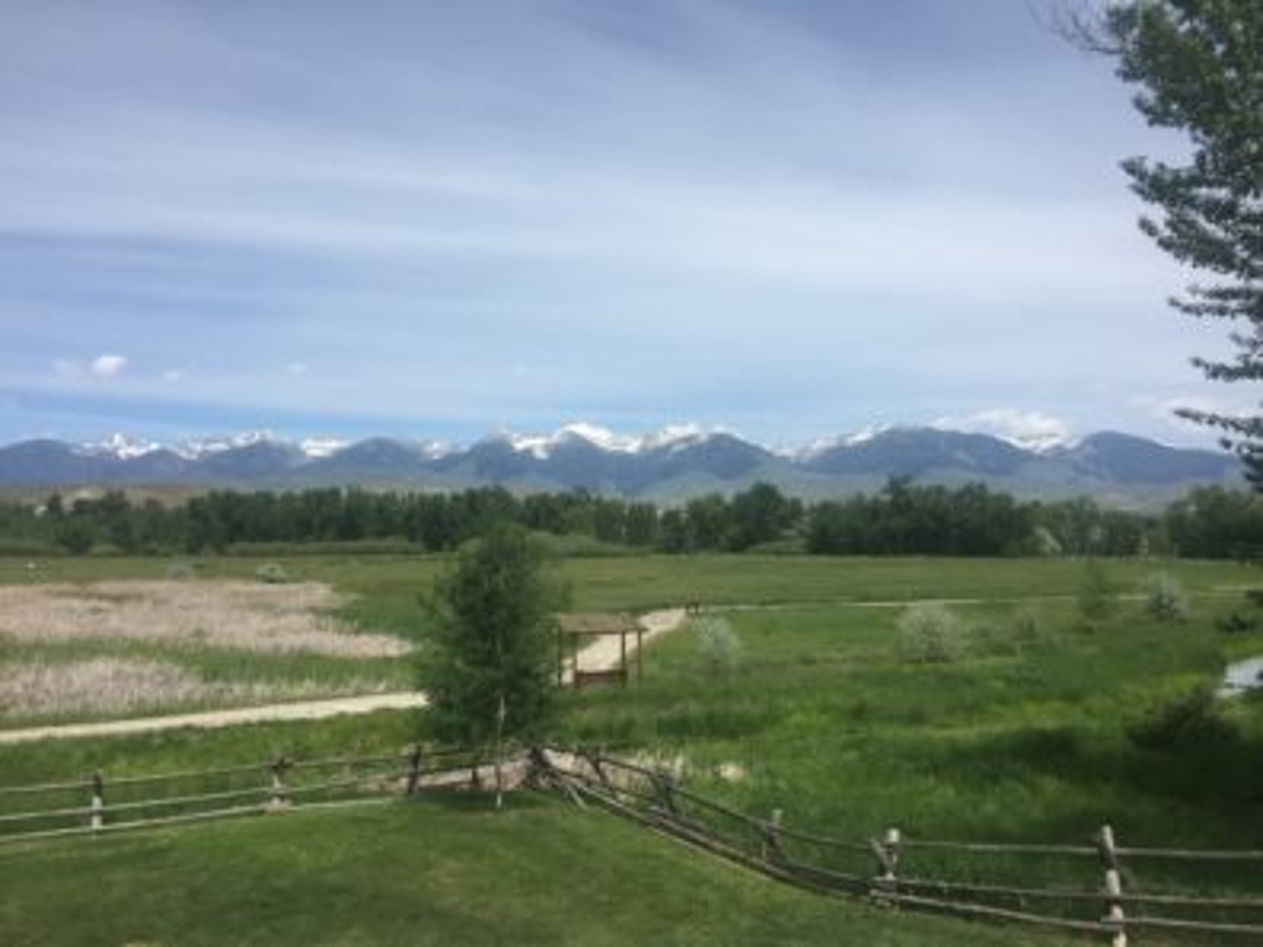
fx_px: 1058
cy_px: 474
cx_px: 632
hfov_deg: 61.7
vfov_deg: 48.2
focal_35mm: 29
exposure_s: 1/2639
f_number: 2.2
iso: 32
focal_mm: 4.15
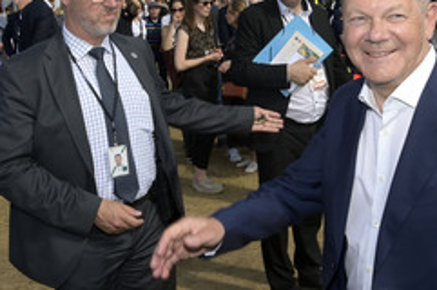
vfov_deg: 29.7
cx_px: 376
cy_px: 170
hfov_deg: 40.9
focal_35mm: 45
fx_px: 546
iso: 400
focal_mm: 24
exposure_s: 1/250
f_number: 16
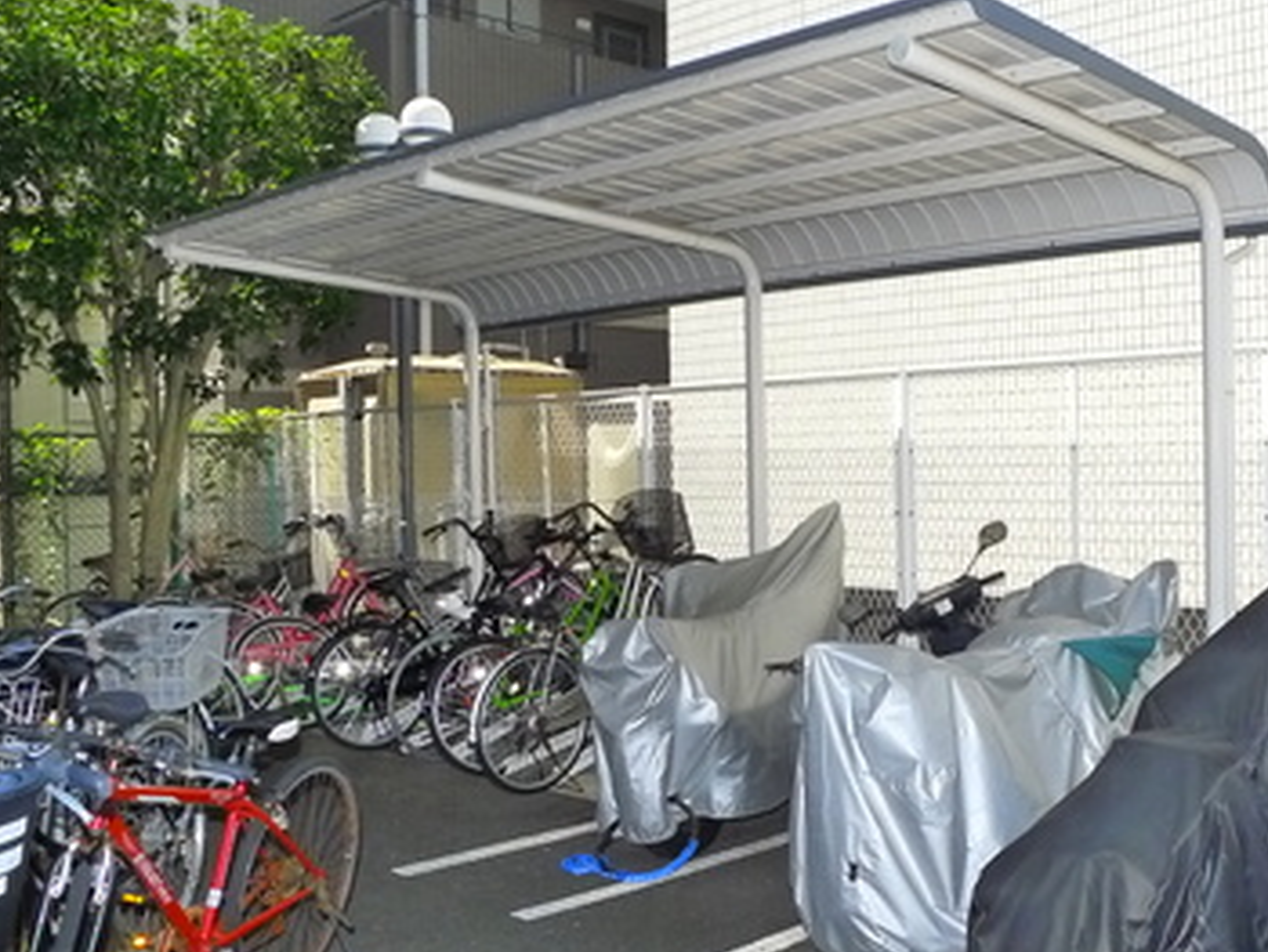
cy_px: 530
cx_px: 956
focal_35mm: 48
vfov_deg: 30.3
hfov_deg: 38.6
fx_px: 1759
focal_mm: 5.1
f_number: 4
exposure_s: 1/500
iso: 400
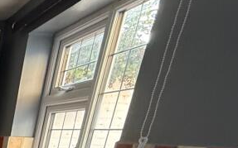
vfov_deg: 19.3
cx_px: -148
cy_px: 255
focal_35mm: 53
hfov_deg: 25.0
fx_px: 344
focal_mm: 2.22
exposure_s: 1/63
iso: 320
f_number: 2.2
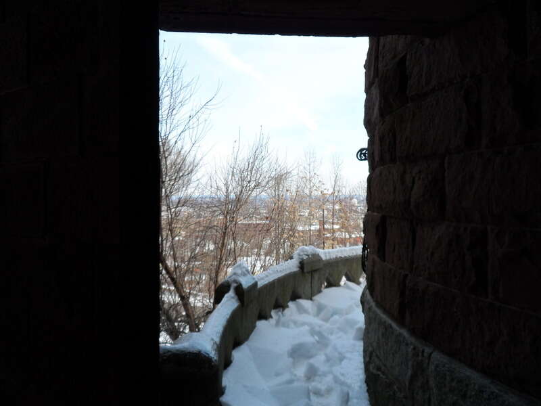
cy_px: 203
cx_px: 270
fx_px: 438
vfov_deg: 49.7
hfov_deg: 63.4
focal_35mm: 28
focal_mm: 4.9
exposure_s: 1/500
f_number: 3.1
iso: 80
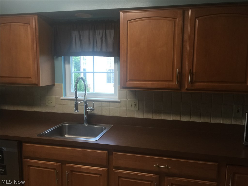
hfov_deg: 61.7
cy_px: 93
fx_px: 208
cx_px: 124
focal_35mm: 29
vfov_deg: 48.2
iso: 50
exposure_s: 1/30
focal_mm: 4.15
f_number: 2.2
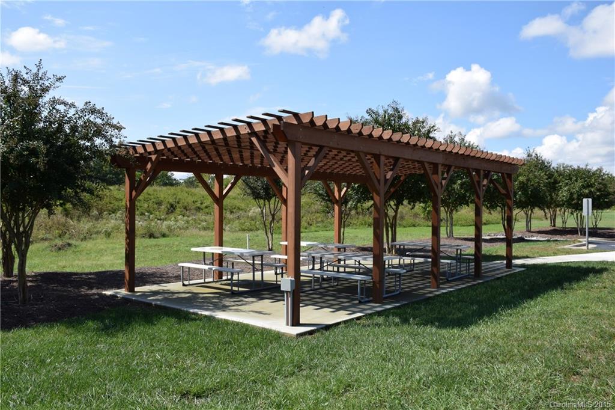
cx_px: 308
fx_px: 564
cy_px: 205
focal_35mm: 33
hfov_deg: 57.2
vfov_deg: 39.9
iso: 200
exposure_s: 1/400
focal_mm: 22
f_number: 10
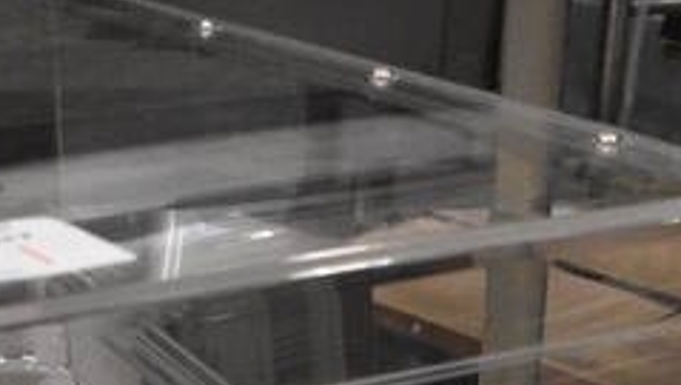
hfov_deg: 19.7
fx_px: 1952
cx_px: 208
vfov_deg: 9.6
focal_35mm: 108
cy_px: 1022
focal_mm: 18
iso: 2200
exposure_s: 1/125
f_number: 3.5
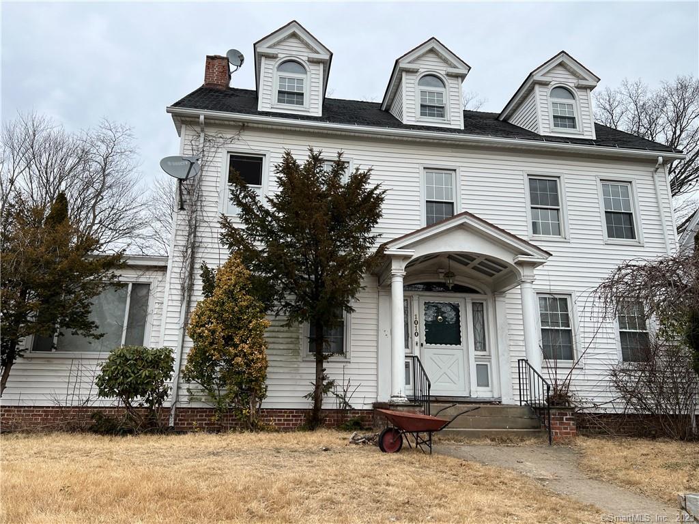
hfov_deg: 67.3
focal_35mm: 26
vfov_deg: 53.1
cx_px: 350
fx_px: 525
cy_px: 262
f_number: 1.5
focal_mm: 5.7
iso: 50
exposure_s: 1/1808
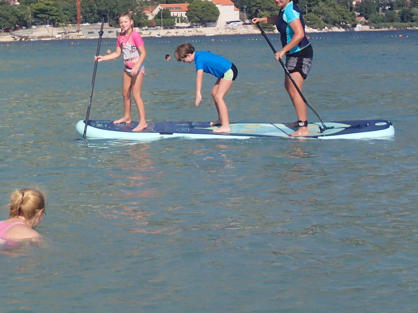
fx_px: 1425
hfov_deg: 16.6
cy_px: 77
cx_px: 81
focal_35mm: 118
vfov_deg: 12.5
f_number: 5
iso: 200
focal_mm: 11.78
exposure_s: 1/1250
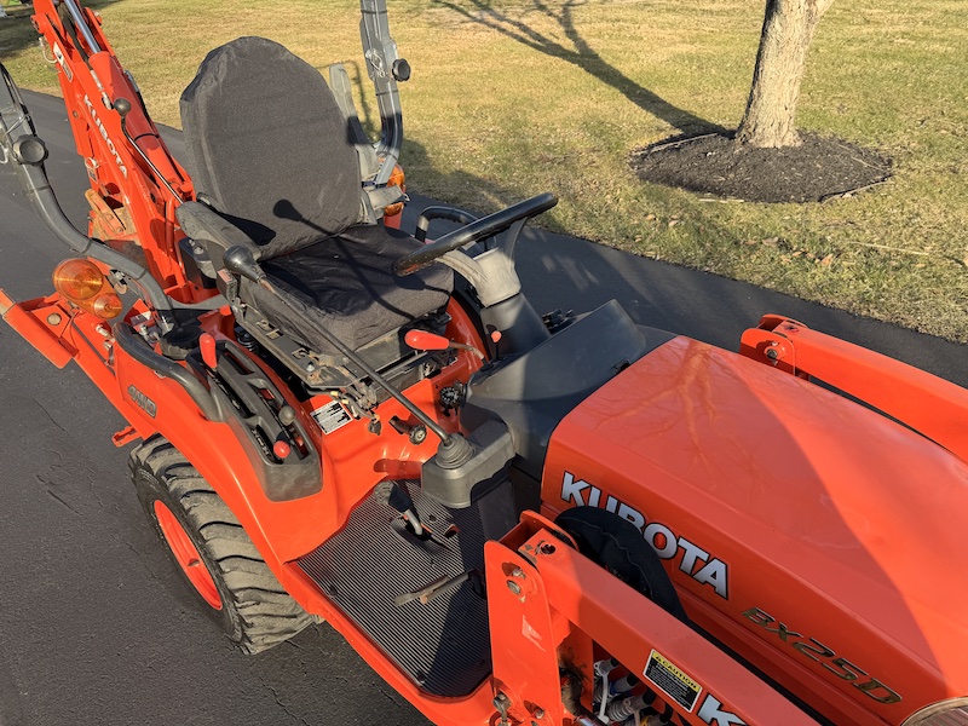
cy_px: 363
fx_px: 671
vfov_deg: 56.8
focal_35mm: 24
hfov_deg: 71.6
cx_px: 484
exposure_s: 1/822
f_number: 1.78
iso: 80
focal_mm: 6.76
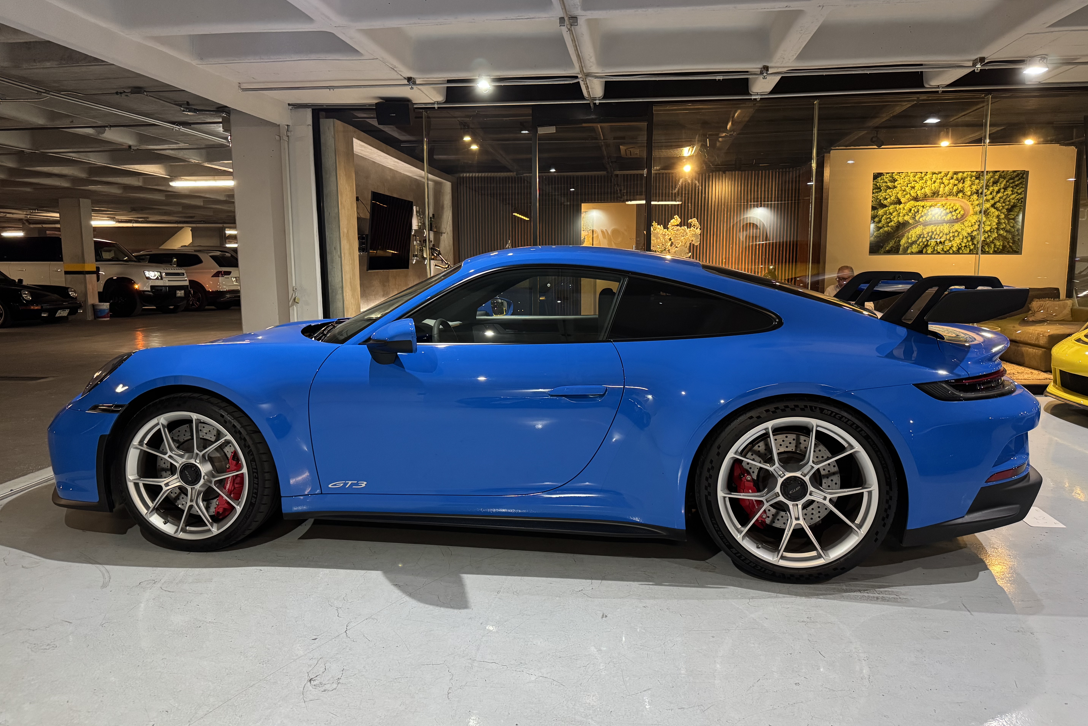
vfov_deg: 51.3
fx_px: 755
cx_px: 544
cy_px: 369
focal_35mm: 25
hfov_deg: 71.5
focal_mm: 6.76
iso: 500
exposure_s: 1/60
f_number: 1.78
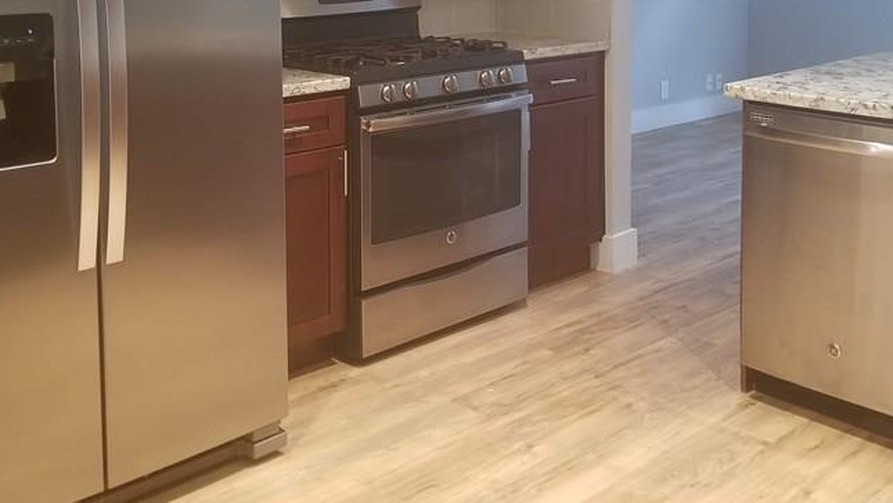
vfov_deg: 25.4
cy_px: 15
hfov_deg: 45.4
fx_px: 1066
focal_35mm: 45
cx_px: 493
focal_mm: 4.25
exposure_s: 1/30
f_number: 1.7
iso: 250
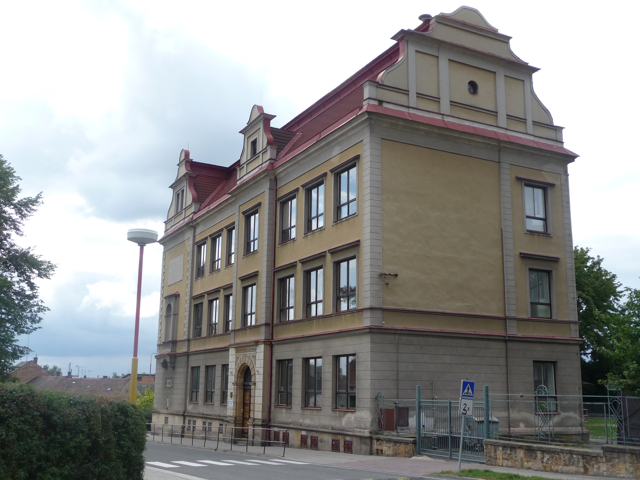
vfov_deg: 37.7
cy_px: 240
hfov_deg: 49.0
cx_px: 320
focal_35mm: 38
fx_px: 703
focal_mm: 6.3
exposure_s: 1/500
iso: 100
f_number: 3.8
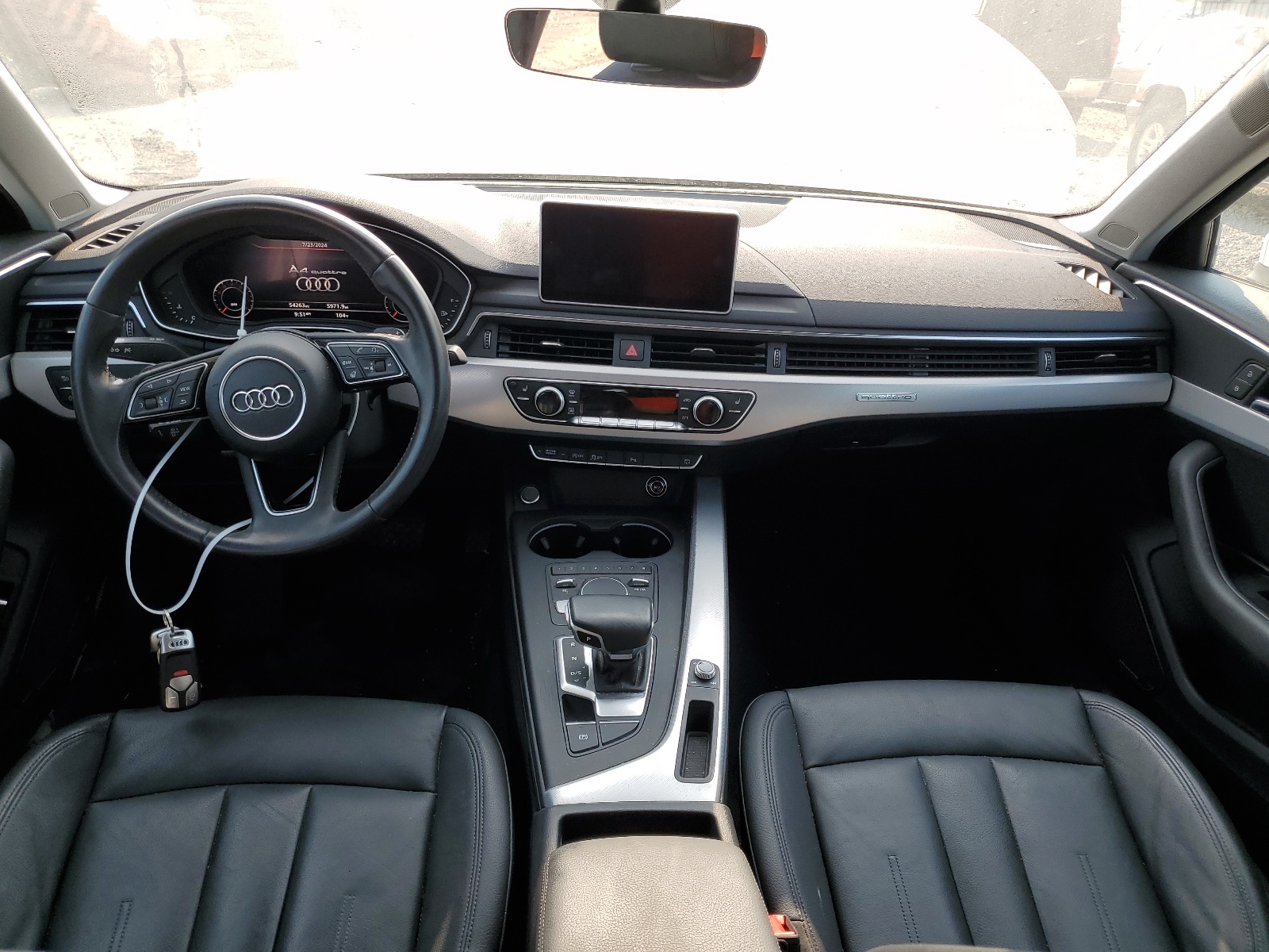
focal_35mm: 26
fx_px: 953
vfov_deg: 53.1
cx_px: 634
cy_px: 476
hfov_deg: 67.3
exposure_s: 1/625
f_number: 1.5
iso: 50
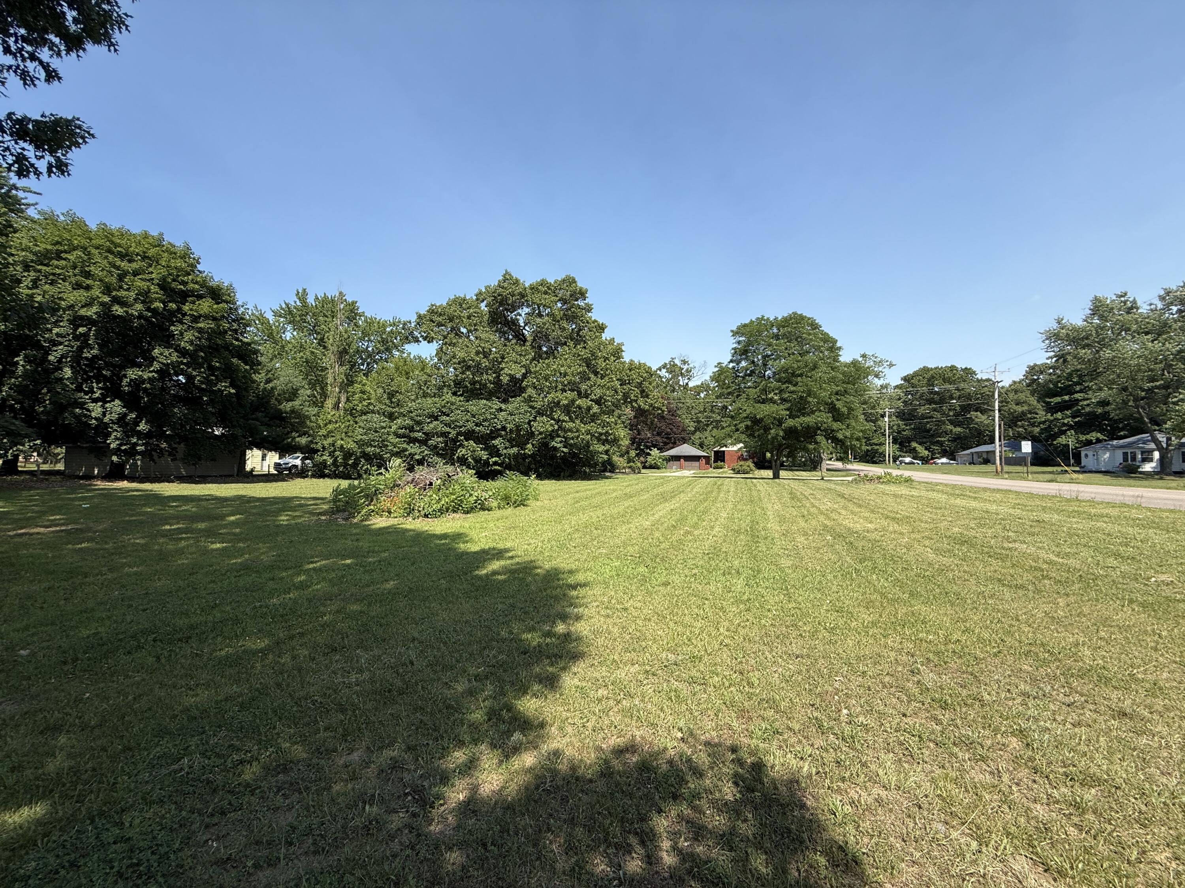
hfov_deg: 102.1
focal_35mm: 14
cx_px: 592
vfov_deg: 85.7
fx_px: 479
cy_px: 444
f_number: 2.2
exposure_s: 1/1312
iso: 50
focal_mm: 2.22
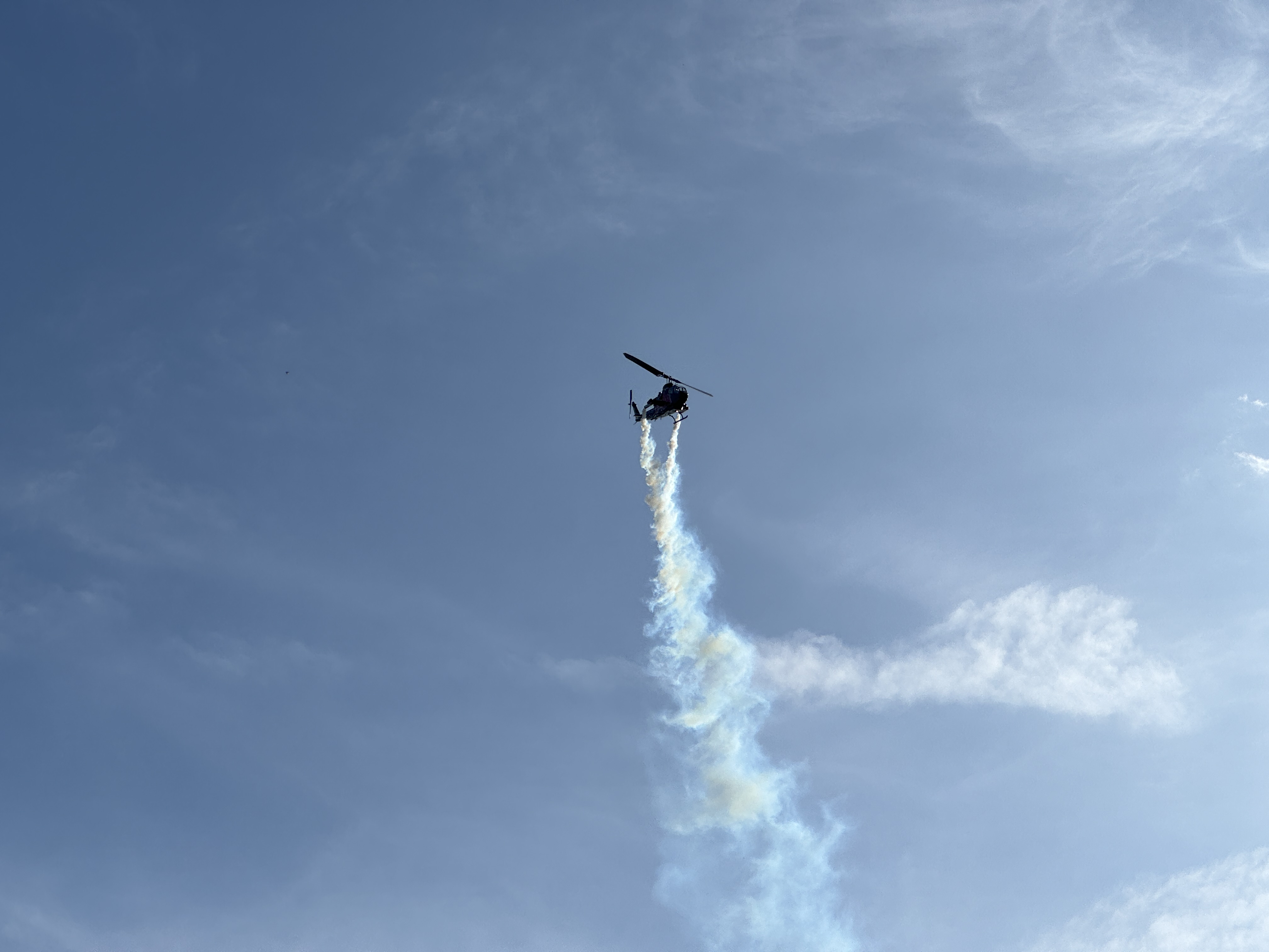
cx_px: 634
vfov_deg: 19.1
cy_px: 476
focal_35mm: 77
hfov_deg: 25.3
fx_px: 2823
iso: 32
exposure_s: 1/2597
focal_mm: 9
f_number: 2.8
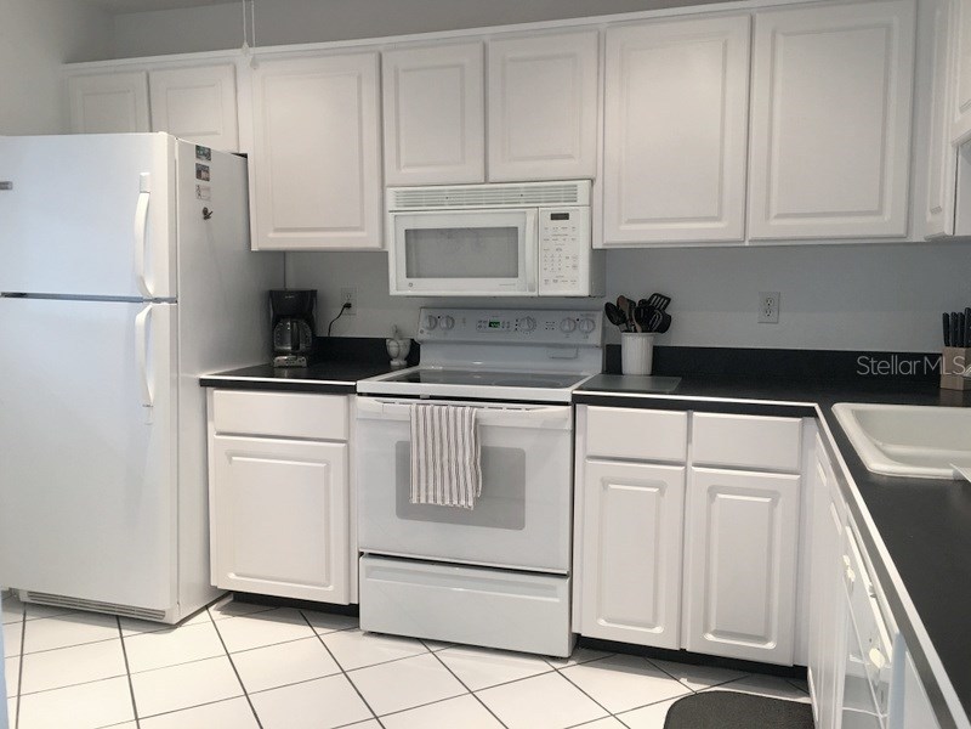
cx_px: 486
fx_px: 813
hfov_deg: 61.7
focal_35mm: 29
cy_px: 364
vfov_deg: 48.2
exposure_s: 1/15
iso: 40
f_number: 2.2
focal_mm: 4.15
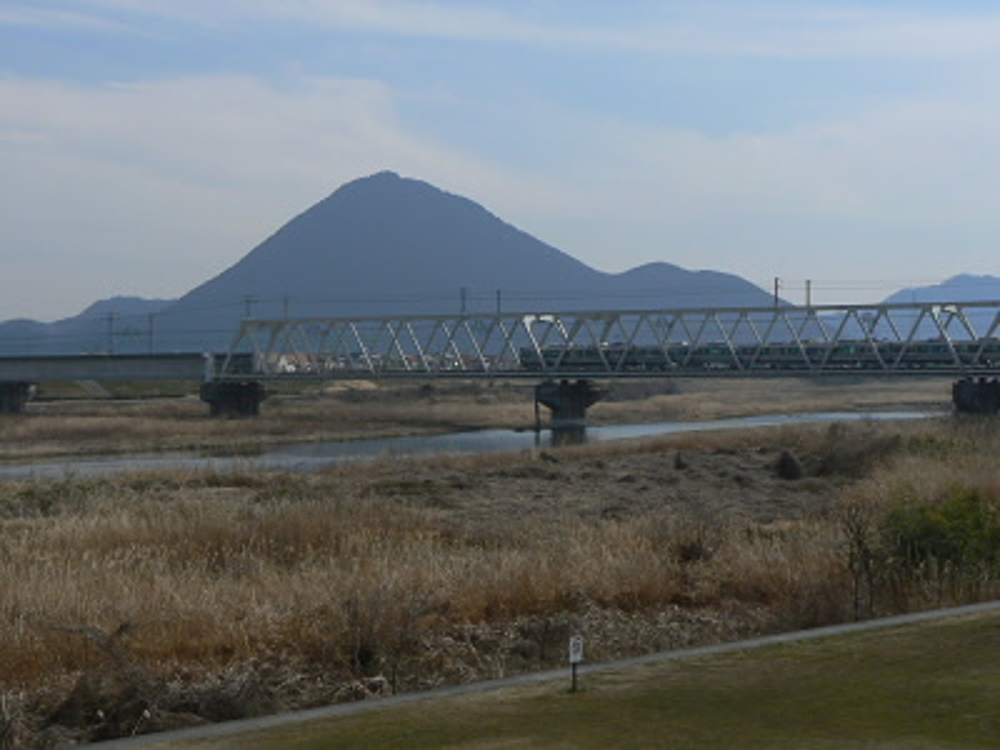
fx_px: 1849
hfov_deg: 30.3
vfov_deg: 22.9
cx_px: 500
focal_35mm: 64
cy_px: 375
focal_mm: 10.7
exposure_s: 1/800
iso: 80
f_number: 8
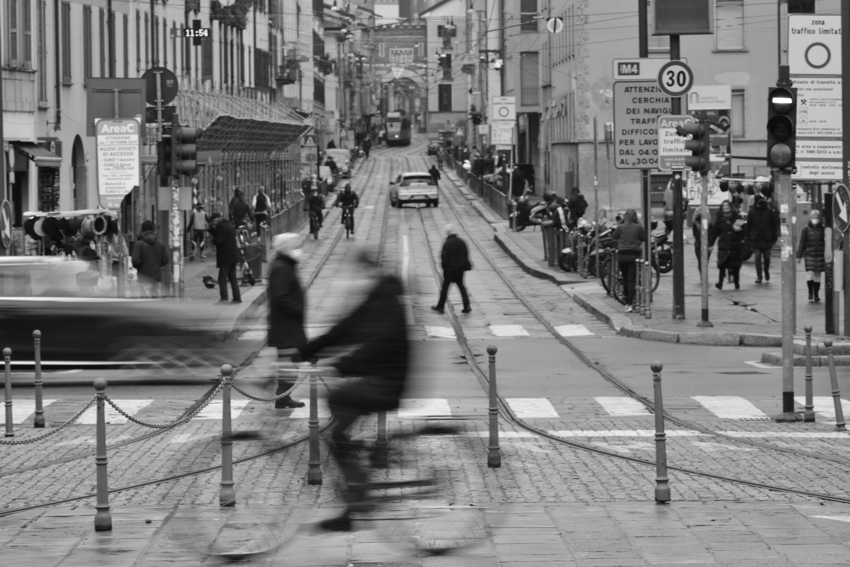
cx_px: 425
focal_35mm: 180
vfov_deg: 7.6
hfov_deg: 11.4
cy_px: 284
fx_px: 4251
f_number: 16
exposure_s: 1/13
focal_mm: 180
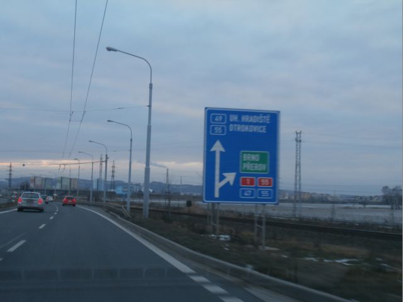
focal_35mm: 47
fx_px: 547
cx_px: 202
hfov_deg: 40.4
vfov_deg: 30.9
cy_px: 151
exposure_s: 1/40
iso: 125
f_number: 4.2
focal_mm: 8.29
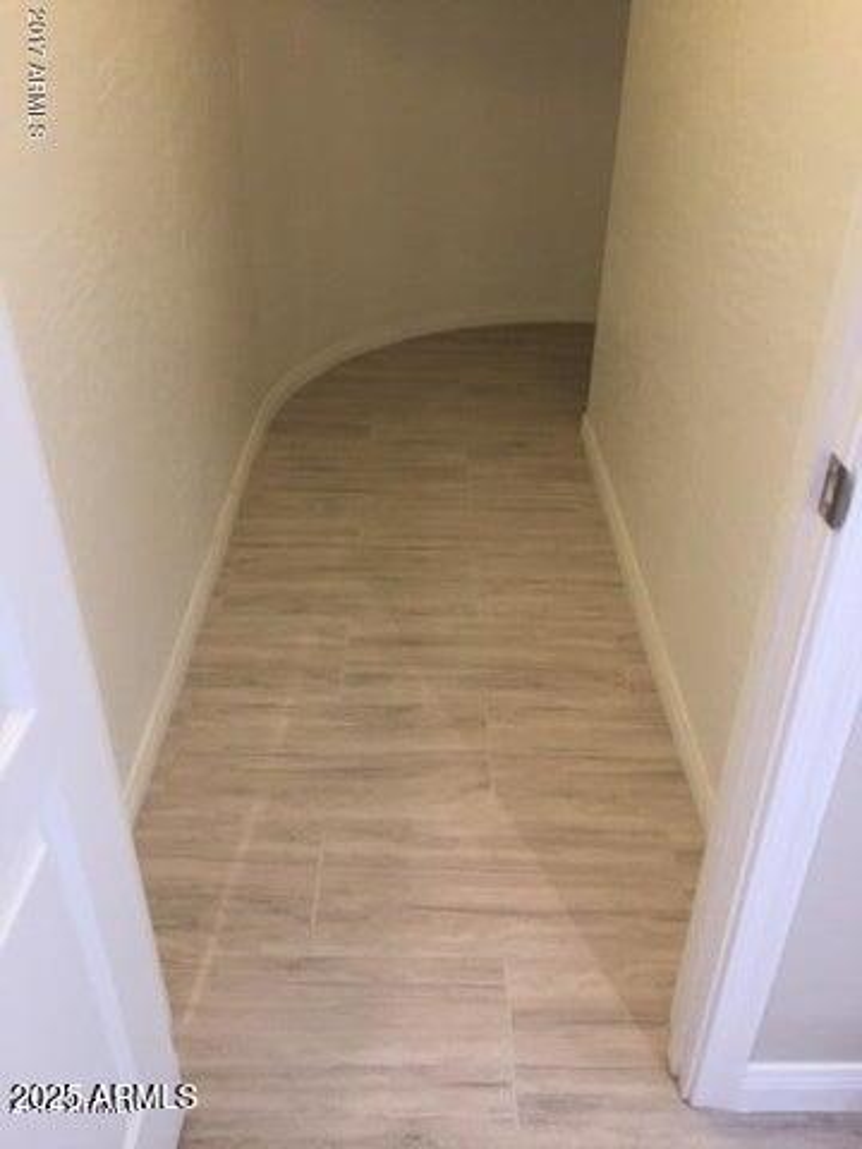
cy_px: 574
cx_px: 431
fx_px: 963
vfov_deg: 61.7
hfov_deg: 48.2
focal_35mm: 29
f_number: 2.2
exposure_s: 1/30
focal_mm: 4.15
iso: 125
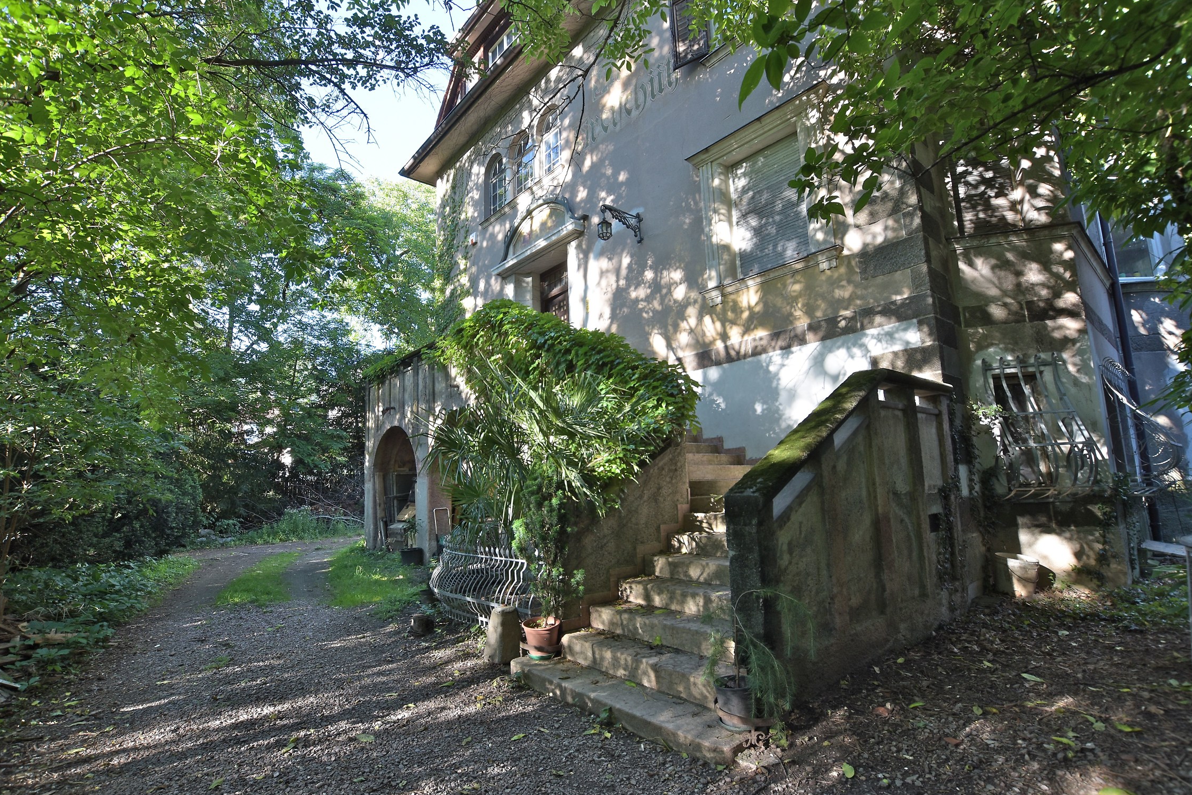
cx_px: 570
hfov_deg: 96.7
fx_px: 530
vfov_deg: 73.7
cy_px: 404
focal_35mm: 16
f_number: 7.1
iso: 100
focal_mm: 10
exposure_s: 1/20
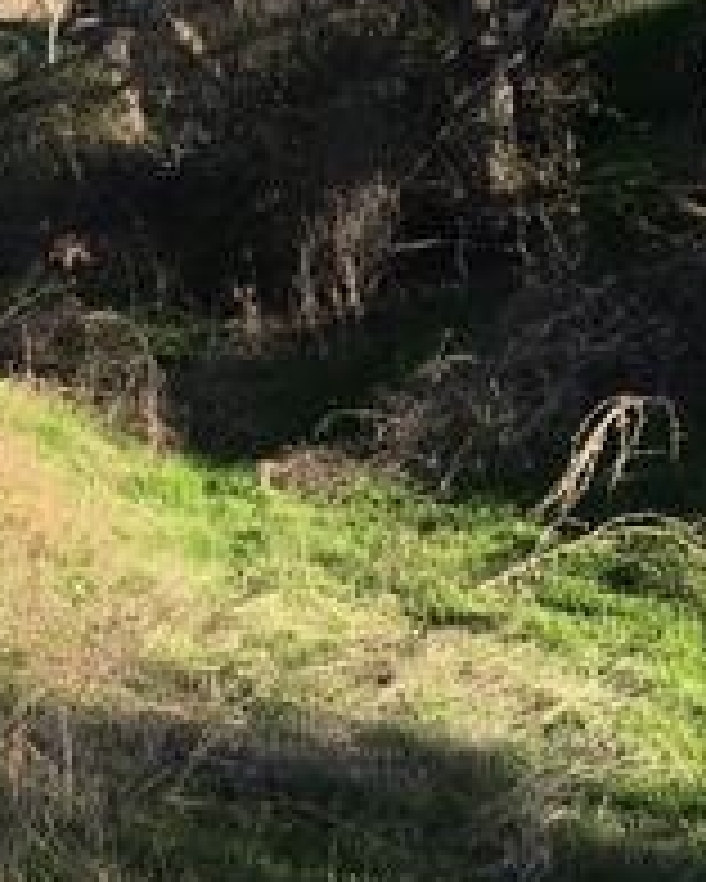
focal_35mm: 65
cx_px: -243
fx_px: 1696
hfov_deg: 21.1
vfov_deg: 28.8
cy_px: 254
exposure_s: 1/339
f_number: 2.2
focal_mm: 4.15
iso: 25
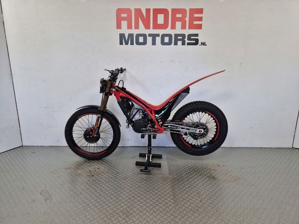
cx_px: 150
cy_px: 112
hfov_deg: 73.9
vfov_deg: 58.9
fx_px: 199
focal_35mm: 23
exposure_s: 1/100
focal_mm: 5.4
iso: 200
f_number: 1.8
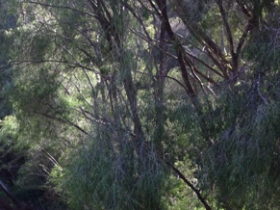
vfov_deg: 18.8
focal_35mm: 77
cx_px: 19
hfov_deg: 24.5
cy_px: 188
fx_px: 623
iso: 50
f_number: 2.4
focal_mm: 4.28
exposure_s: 1/120
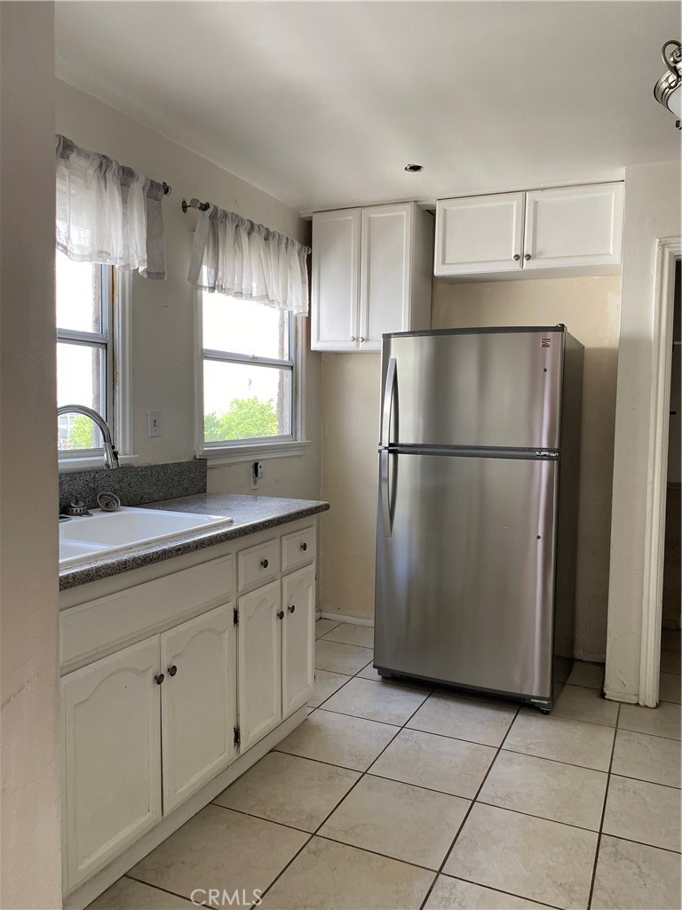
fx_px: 683
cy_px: 455
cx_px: 341
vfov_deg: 67.3
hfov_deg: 53.1
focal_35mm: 26
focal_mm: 4.25
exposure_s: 1/122
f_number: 1.8
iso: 64
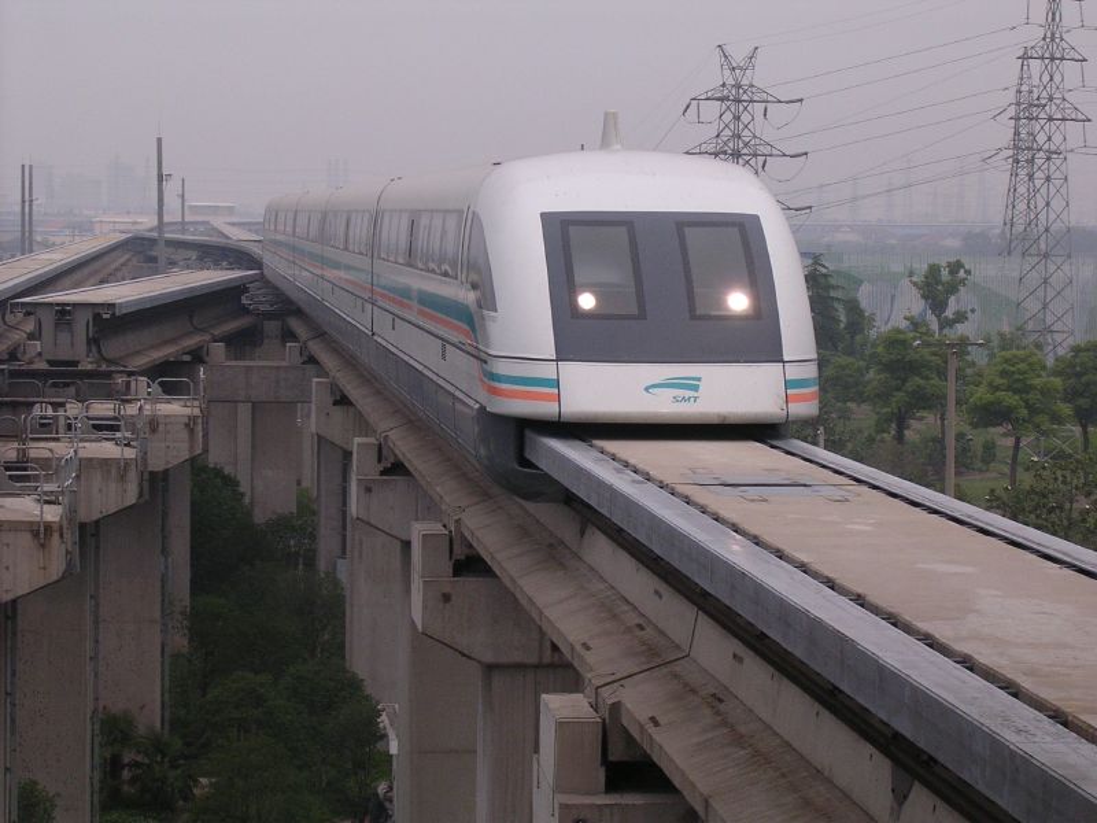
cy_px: 412
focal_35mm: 115
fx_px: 3644
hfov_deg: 17.1
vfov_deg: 12.9
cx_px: 548
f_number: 4.9
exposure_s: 1/547
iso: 200
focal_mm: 17.4
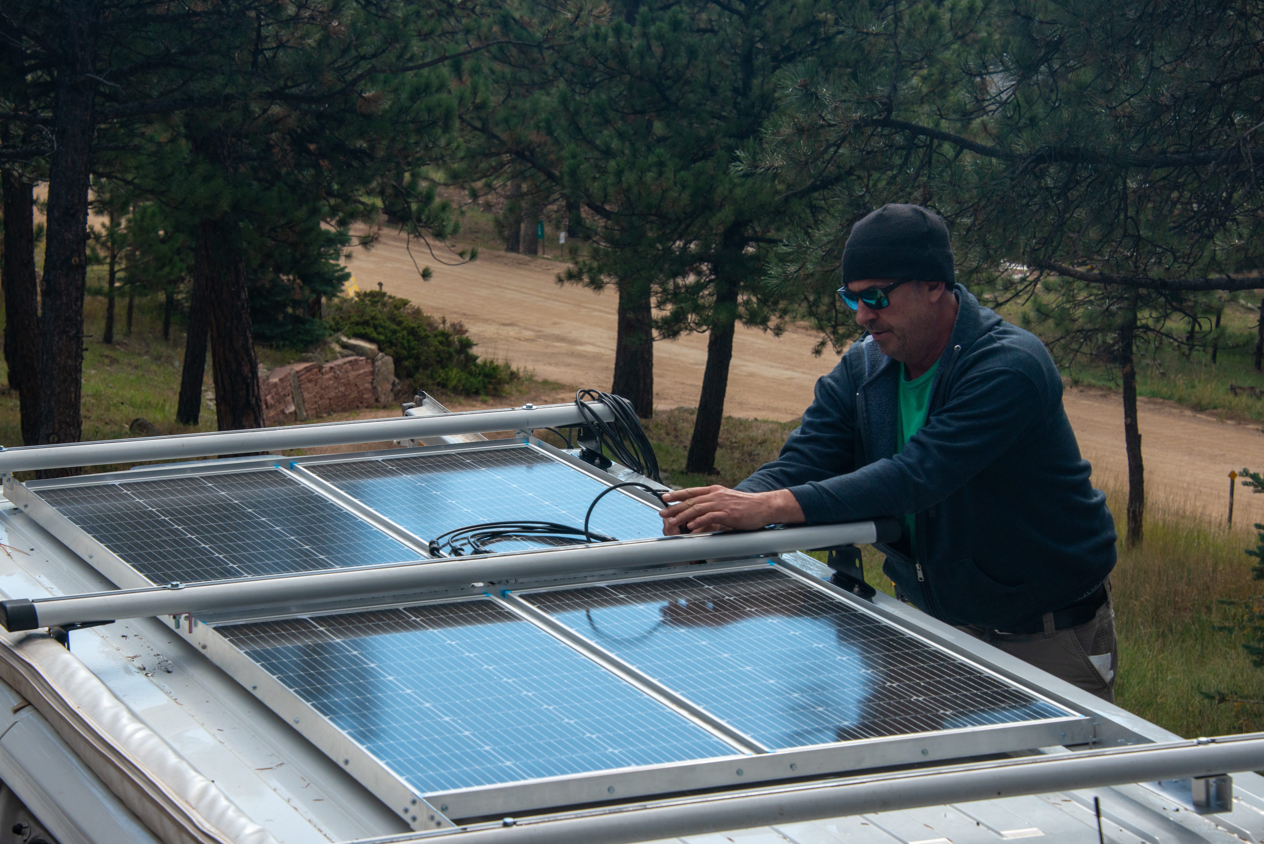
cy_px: 456
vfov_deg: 13.4
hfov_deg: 20.0
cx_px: 562
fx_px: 3582
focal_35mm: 102
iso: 400
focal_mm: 90
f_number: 10
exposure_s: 1/400
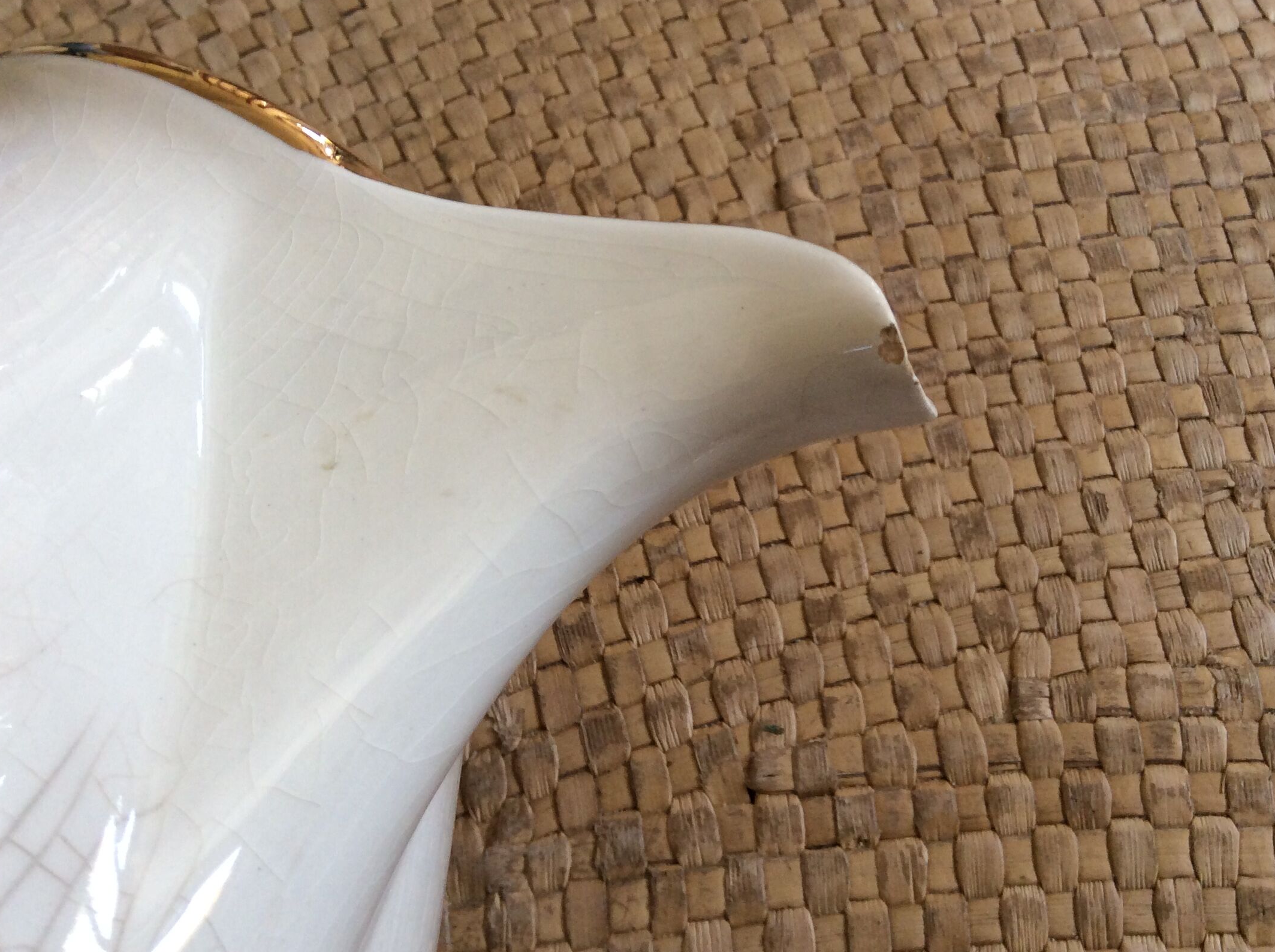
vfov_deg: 36.7
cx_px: 741
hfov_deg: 47.7
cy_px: 458
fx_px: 1434
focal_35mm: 39
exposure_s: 1/25
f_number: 2.4
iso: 64
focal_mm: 3.3
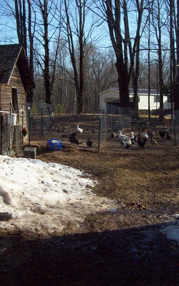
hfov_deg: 25.3
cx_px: 84
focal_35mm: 51
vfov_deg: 39.6
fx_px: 398
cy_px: 143
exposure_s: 1/439
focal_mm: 6
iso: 80
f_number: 4.8
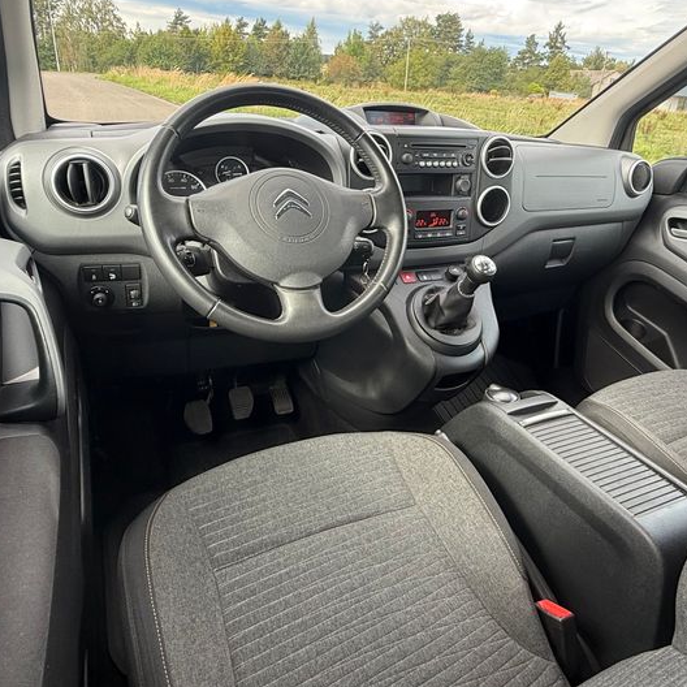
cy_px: 306
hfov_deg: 65.0
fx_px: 539
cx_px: 362
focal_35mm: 24
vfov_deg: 64.8
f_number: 2.2
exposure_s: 1/99
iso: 64
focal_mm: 2.22
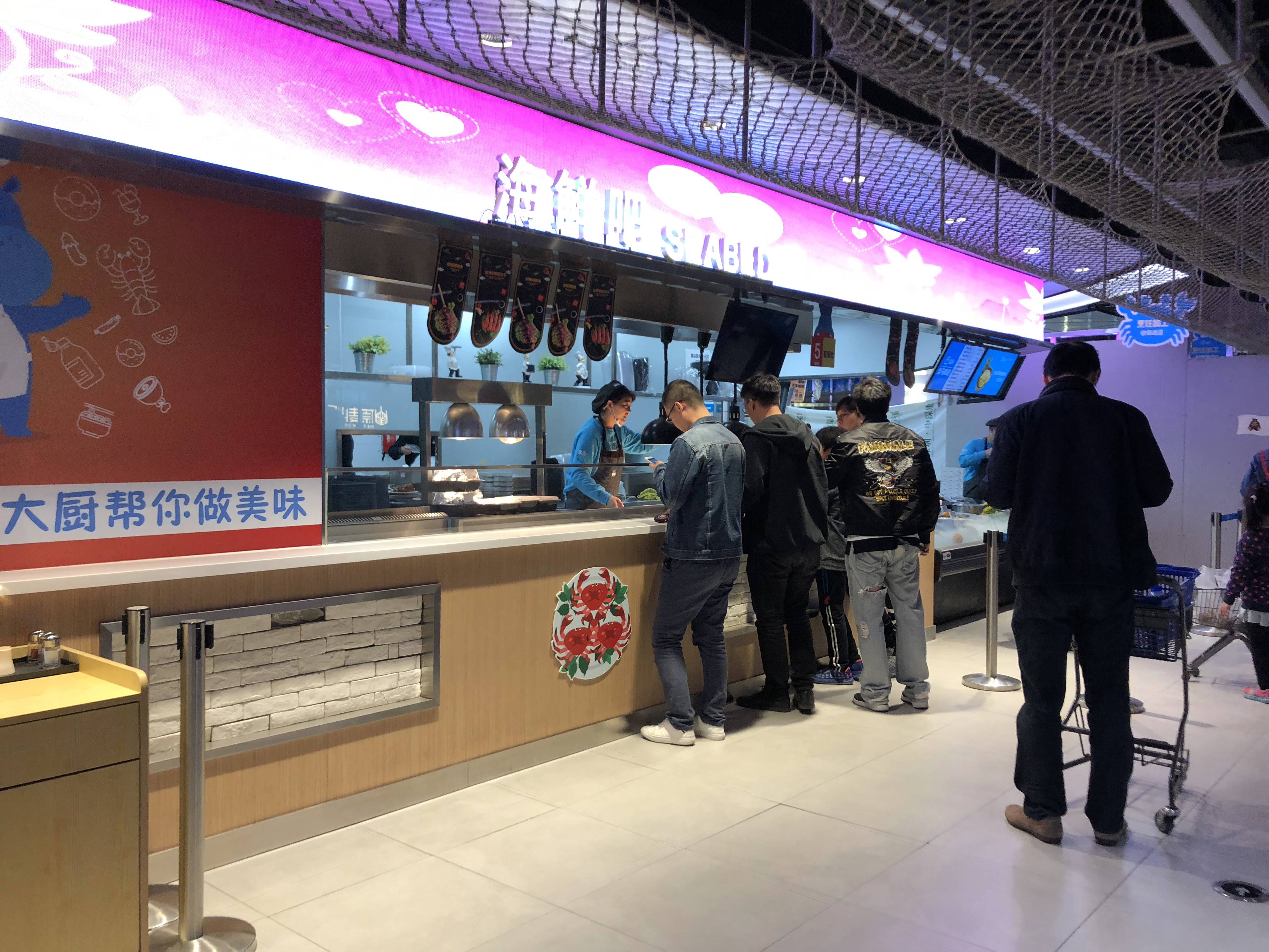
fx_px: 1026
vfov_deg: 49.7
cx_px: 634
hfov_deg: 63.4
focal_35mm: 28
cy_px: 476
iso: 32
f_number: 1.8
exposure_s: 1/30
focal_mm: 4
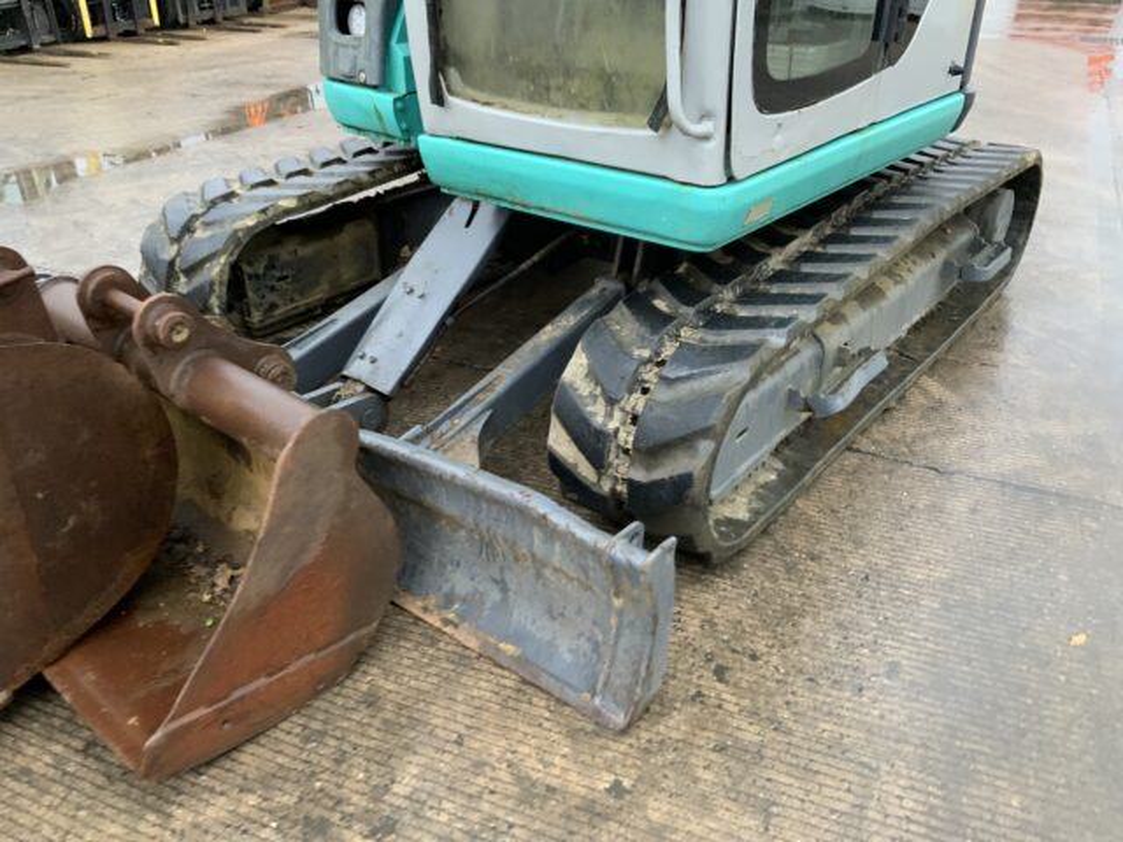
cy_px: 421
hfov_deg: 61.7
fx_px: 941
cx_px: 562
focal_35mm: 29
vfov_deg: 48.2
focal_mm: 3
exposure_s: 1/60
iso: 125
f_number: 1.8
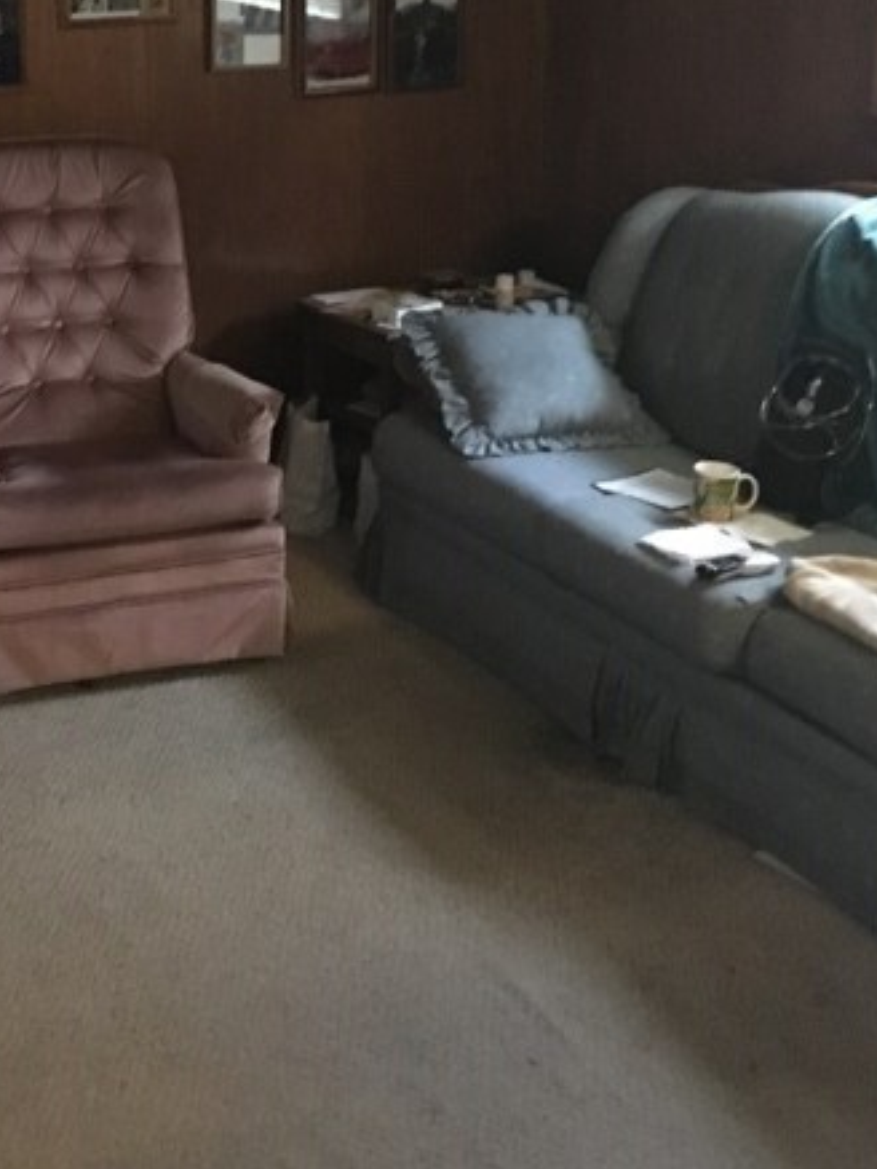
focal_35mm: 51
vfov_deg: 37.1
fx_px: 1722
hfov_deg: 28.3
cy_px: 401
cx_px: 265
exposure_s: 1/15
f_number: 2.2
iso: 1000
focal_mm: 4.15
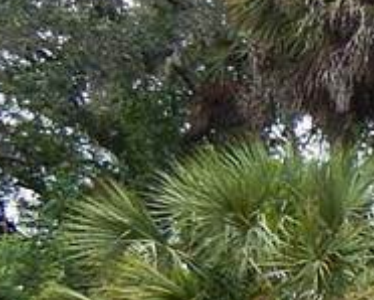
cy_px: 296
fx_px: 1307
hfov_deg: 12.3
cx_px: 935
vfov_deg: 12.9
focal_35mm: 118
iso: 125
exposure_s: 1/250
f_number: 3
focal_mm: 4
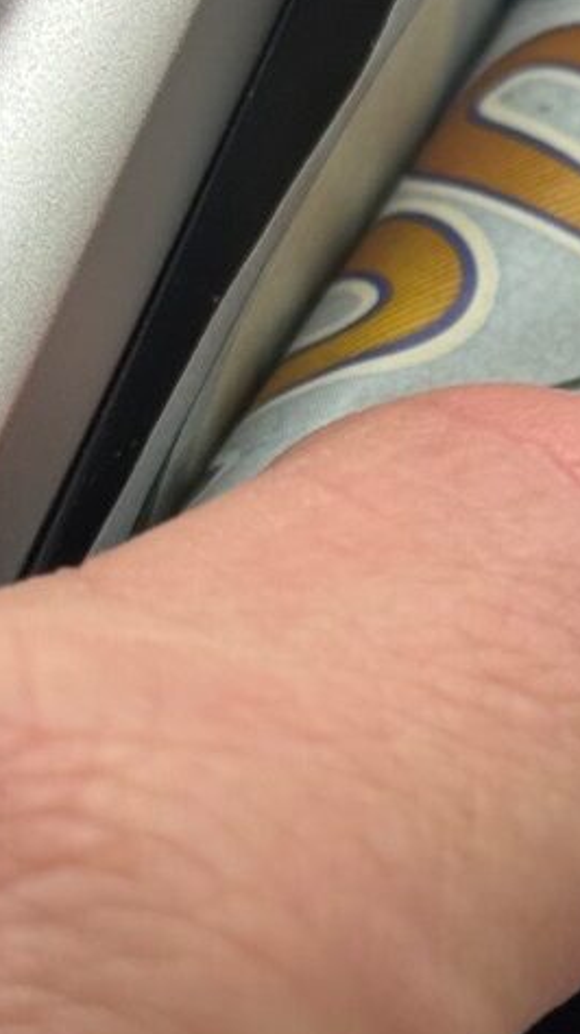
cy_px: 277
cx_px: 703
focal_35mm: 178
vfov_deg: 12.1
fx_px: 4875
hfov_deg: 6.8
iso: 64
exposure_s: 1/633
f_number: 1.78
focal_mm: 6.76
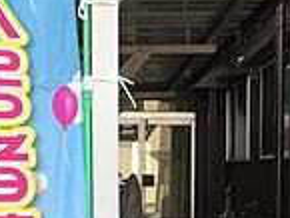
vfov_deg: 10.7
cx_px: 212
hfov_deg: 14.3
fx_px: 1149
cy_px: 244
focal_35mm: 137
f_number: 2.4
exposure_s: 1/120
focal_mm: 3.3
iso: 40
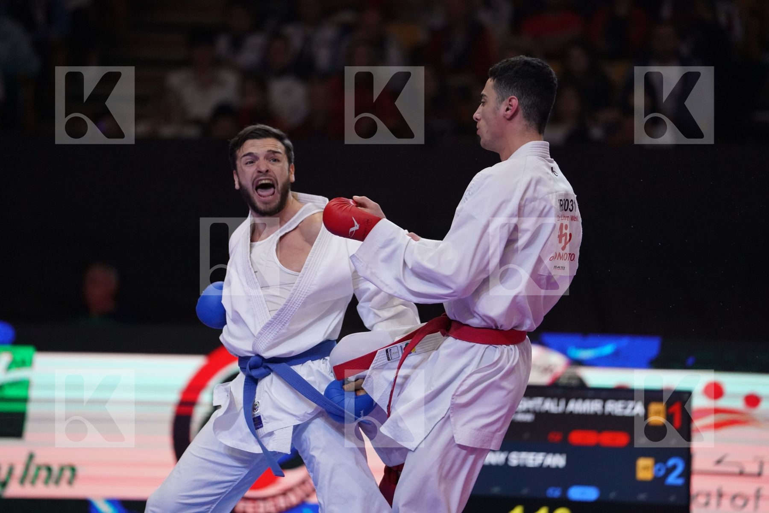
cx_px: 384
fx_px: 4272
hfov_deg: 10.3
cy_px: 256
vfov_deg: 6.9
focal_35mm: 200
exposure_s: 1/1000
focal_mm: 200
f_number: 2.8
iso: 4000
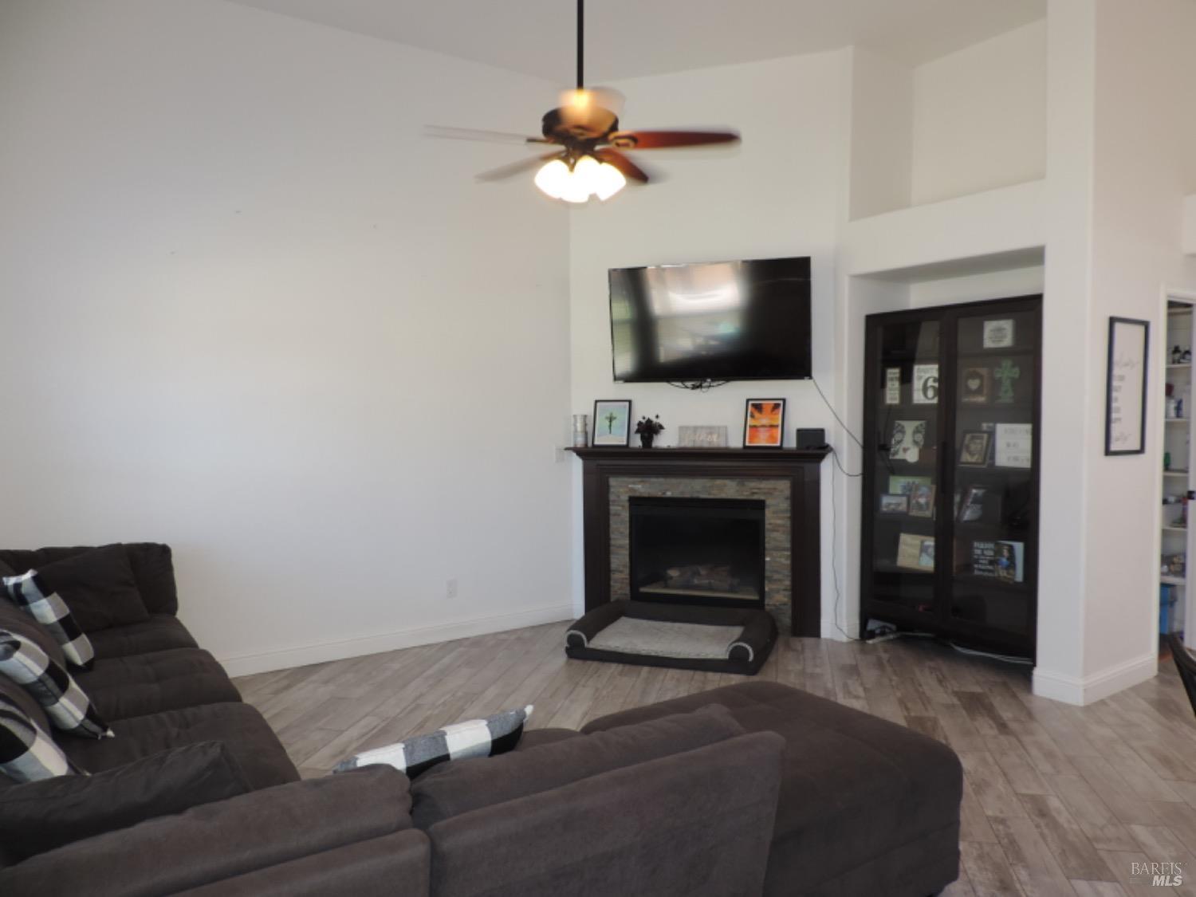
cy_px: 448
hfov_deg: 71.6
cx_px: 598
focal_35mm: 24
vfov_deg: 56.8
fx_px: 829
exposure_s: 1/40
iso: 180
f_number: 3
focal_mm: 4.3
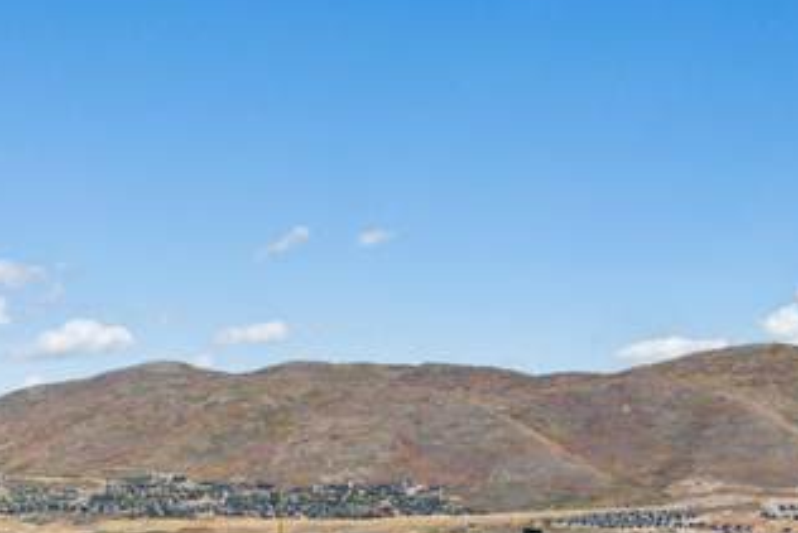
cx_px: 551
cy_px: 914
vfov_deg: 13.9
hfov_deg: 22.7
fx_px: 1974
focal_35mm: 89
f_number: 2.8
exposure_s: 1/2000
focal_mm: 8.4
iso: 110
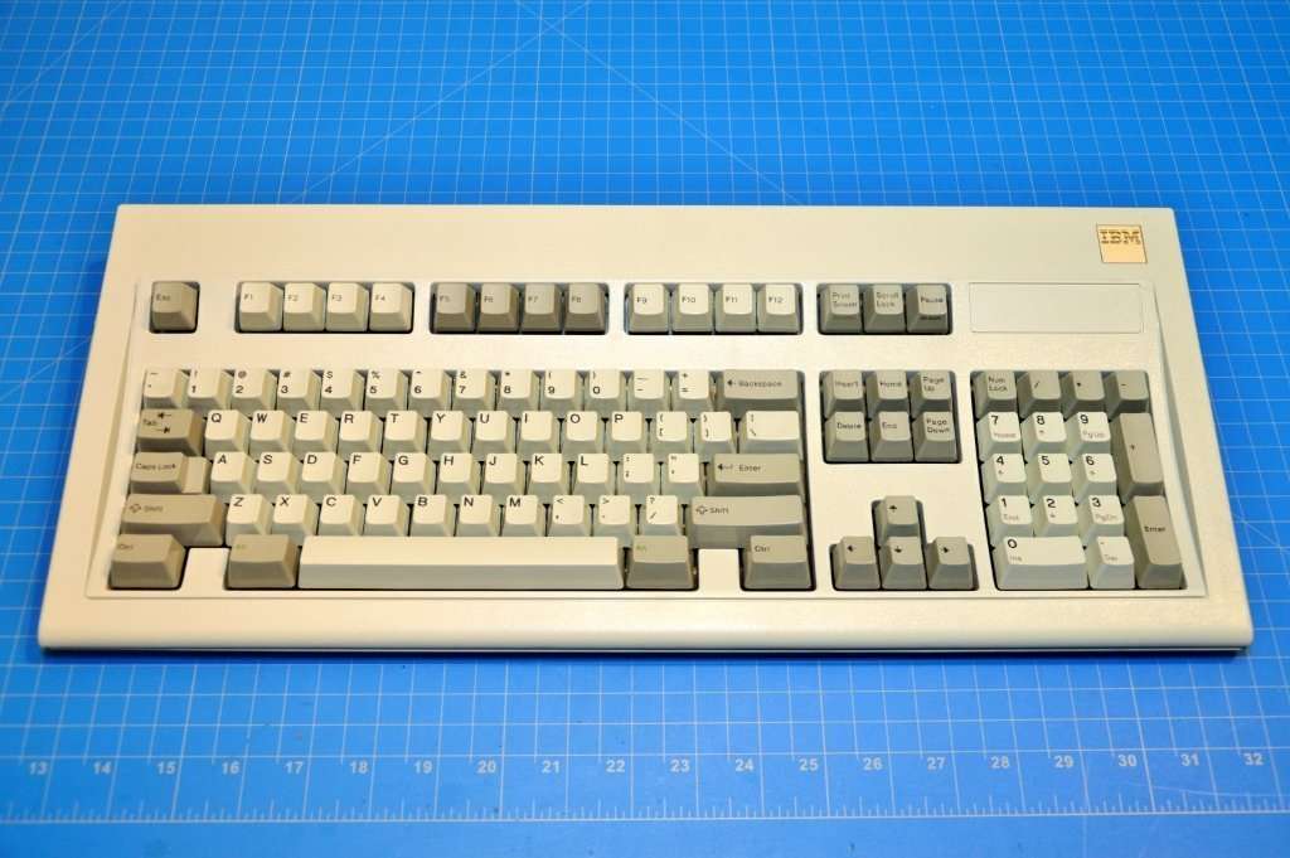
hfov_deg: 51.3
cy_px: 429
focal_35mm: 38
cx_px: 645
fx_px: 1343
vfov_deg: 35.4
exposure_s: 1/80
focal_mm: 25
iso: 400
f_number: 4.5
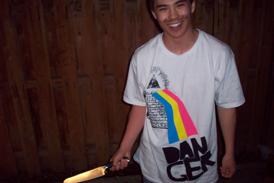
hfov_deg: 49.6
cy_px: 97
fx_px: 297
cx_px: 138
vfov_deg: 34.2
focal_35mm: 39
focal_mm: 6.2
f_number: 2.8
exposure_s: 1/64
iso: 200
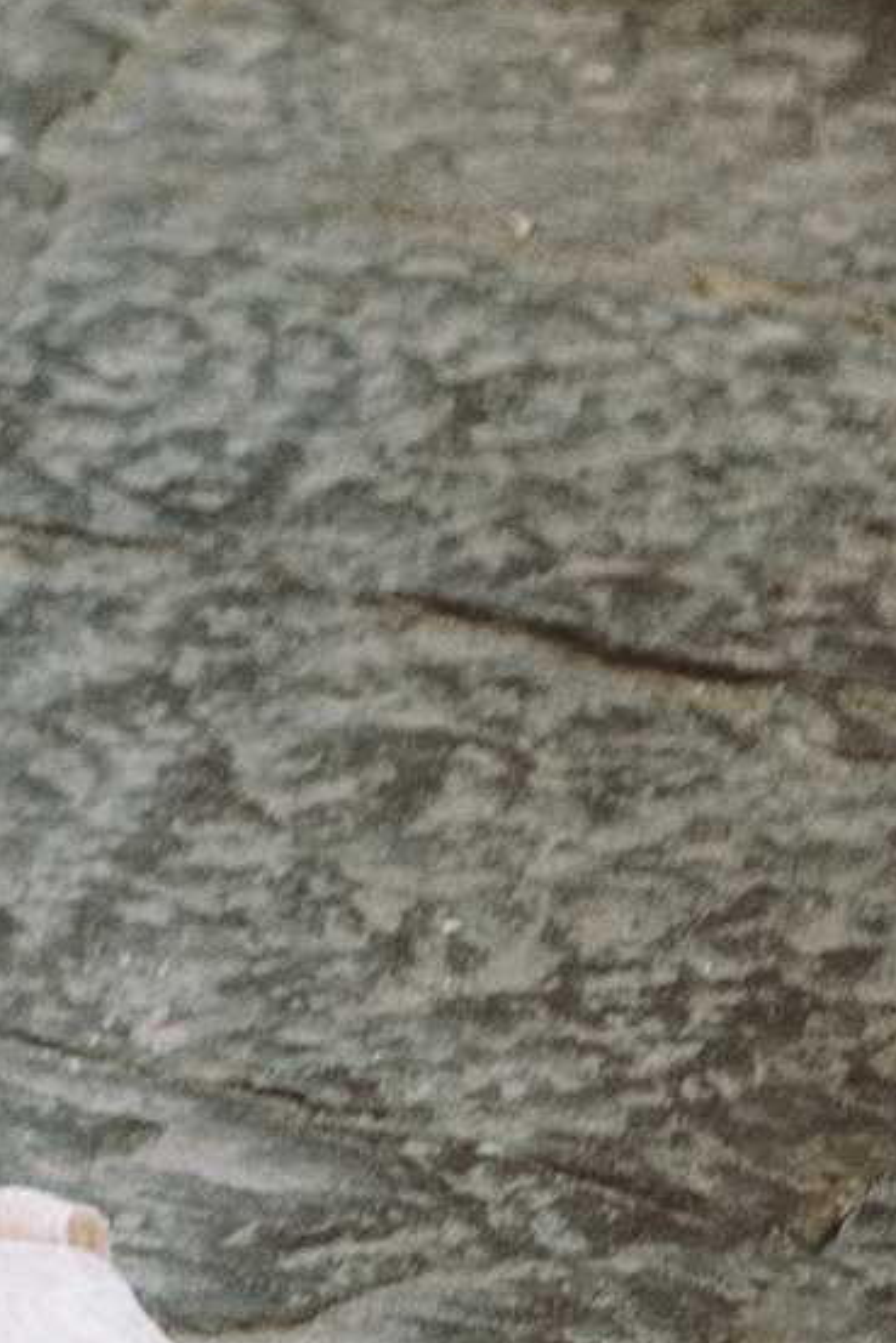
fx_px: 9066
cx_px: -2069
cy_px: -1622
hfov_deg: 5.3
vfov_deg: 8.0
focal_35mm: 243
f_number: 2.8
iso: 250
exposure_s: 1/125
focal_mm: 35
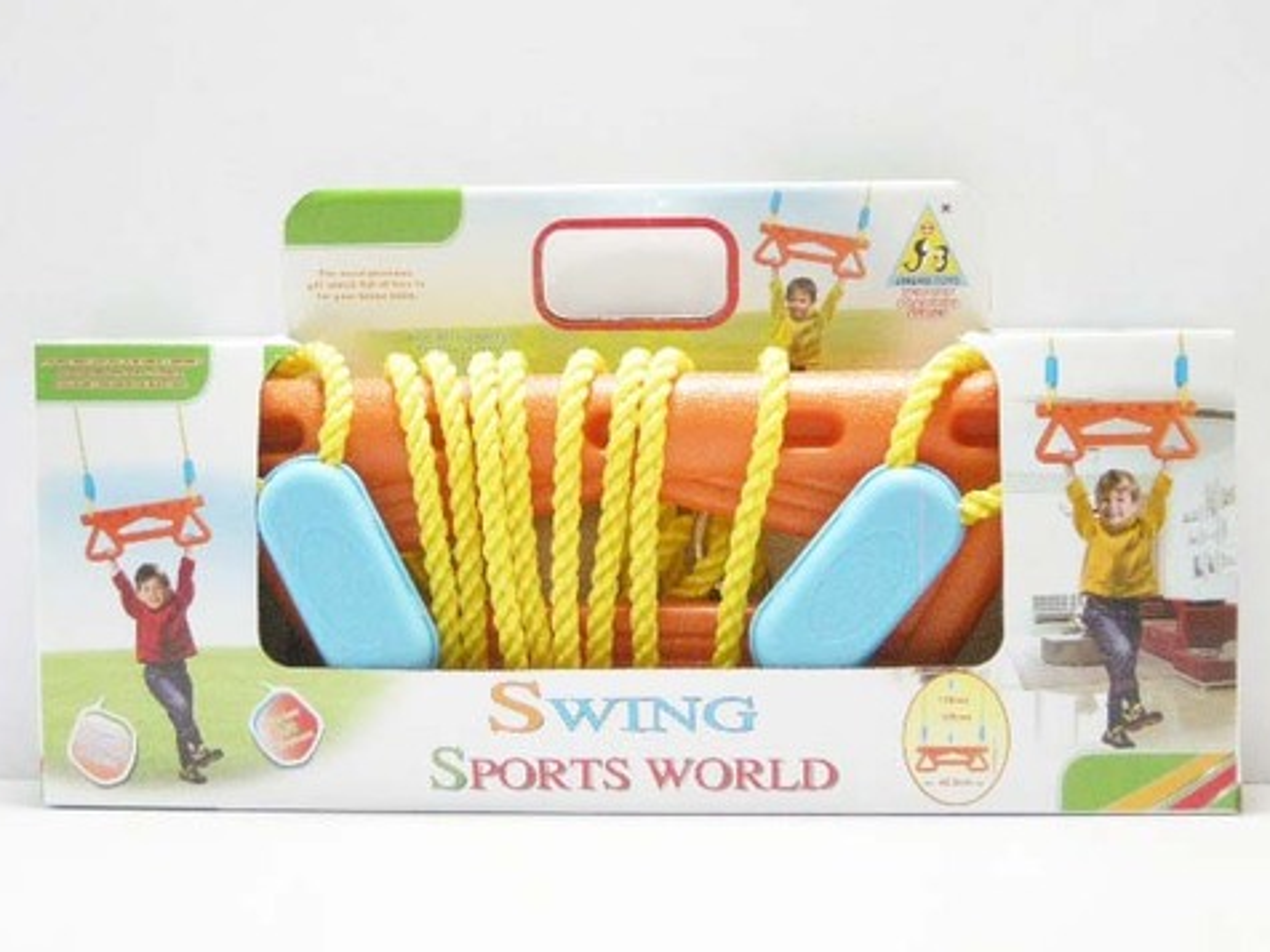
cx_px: 624
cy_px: 476
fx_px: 2311
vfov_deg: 23.3
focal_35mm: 63
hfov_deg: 30.7
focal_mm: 12.9
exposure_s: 1/59
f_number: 3.5
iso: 400
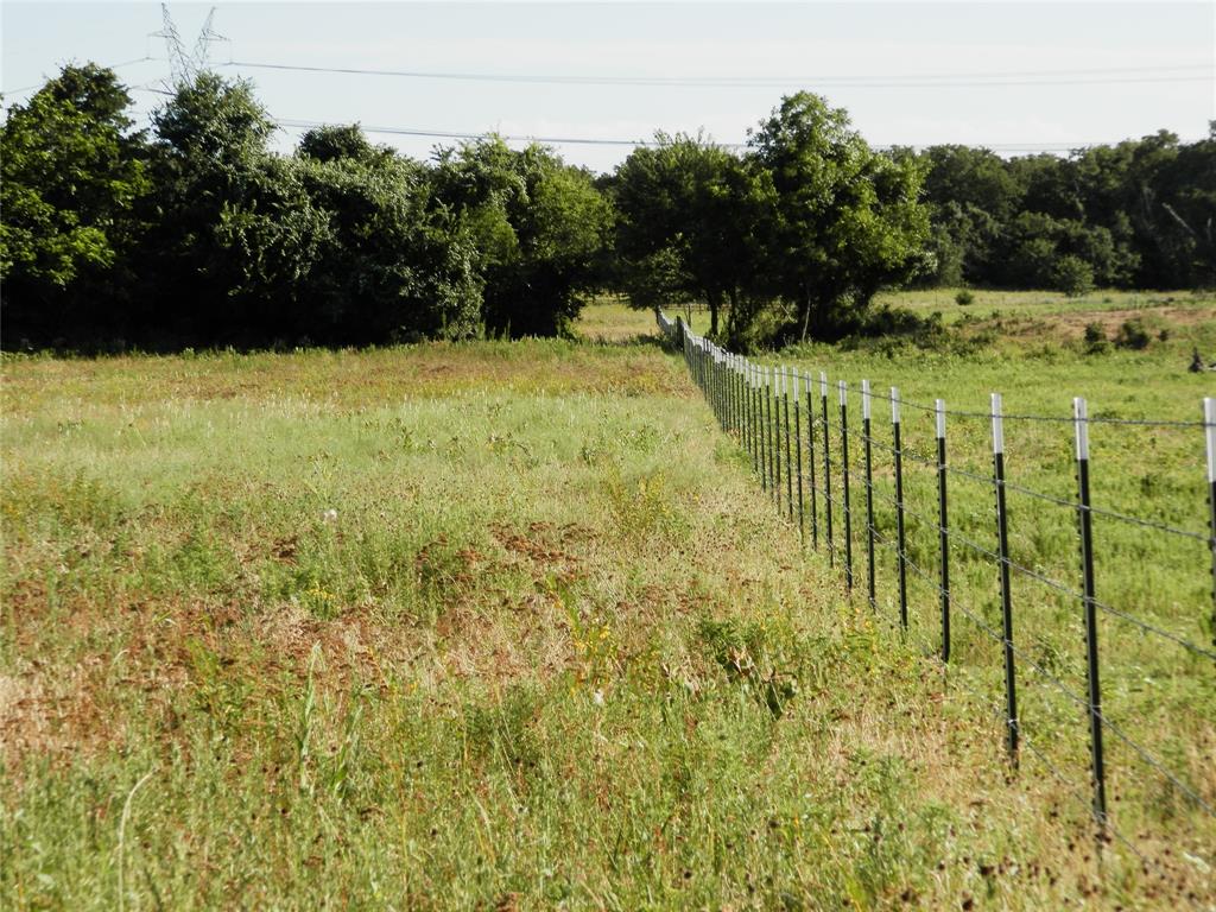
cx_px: 608
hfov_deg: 18.5
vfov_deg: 14.0
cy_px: 456
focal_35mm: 106
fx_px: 3724
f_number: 4.5
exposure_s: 1/400
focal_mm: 19
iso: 80
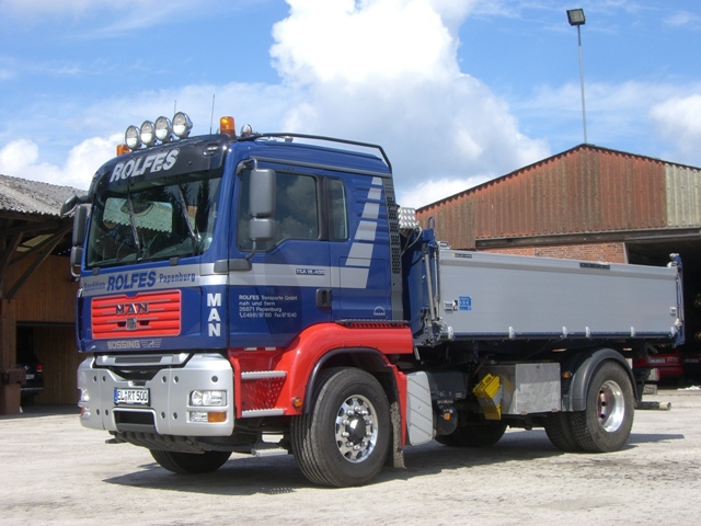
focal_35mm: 55
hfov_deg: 34.9
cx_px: 350
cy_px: 263
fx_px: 1114
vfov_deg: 26.6
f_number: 5.2
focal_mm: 9
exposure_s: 1/400
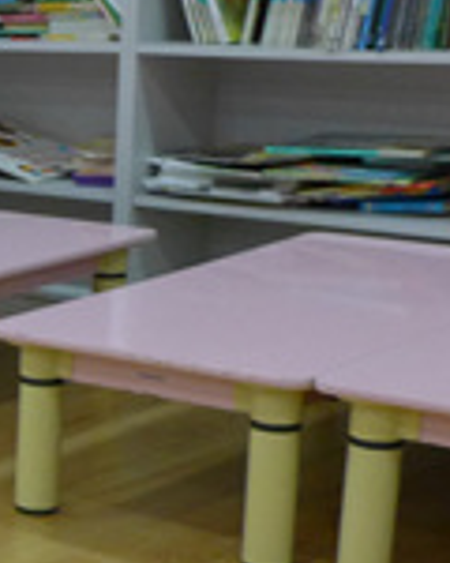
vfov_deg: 19.1
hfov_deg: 13.0
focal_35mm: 100
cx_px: -499
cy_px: 413
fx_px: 1665
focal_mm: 4.7
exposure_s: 1/250
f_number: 1.4
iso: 320
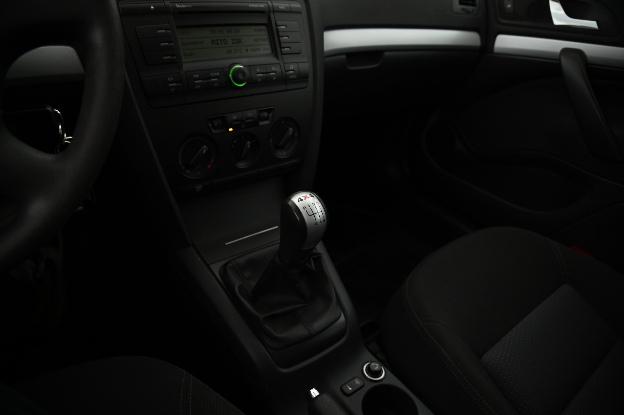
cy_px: 208
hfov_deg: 73.8
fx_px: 416
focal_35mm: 24
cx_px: 312
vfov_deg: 53.1
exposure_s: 1/15
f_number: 4
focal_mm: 24
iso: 1250
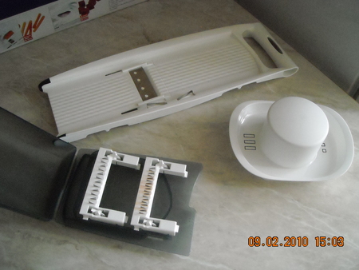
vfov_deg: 40.7
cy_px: 135
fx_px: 363
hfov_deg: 52.6
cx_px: 180
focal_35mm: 35
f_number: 2.8
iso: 800
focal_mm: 5.7
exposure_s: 1/67
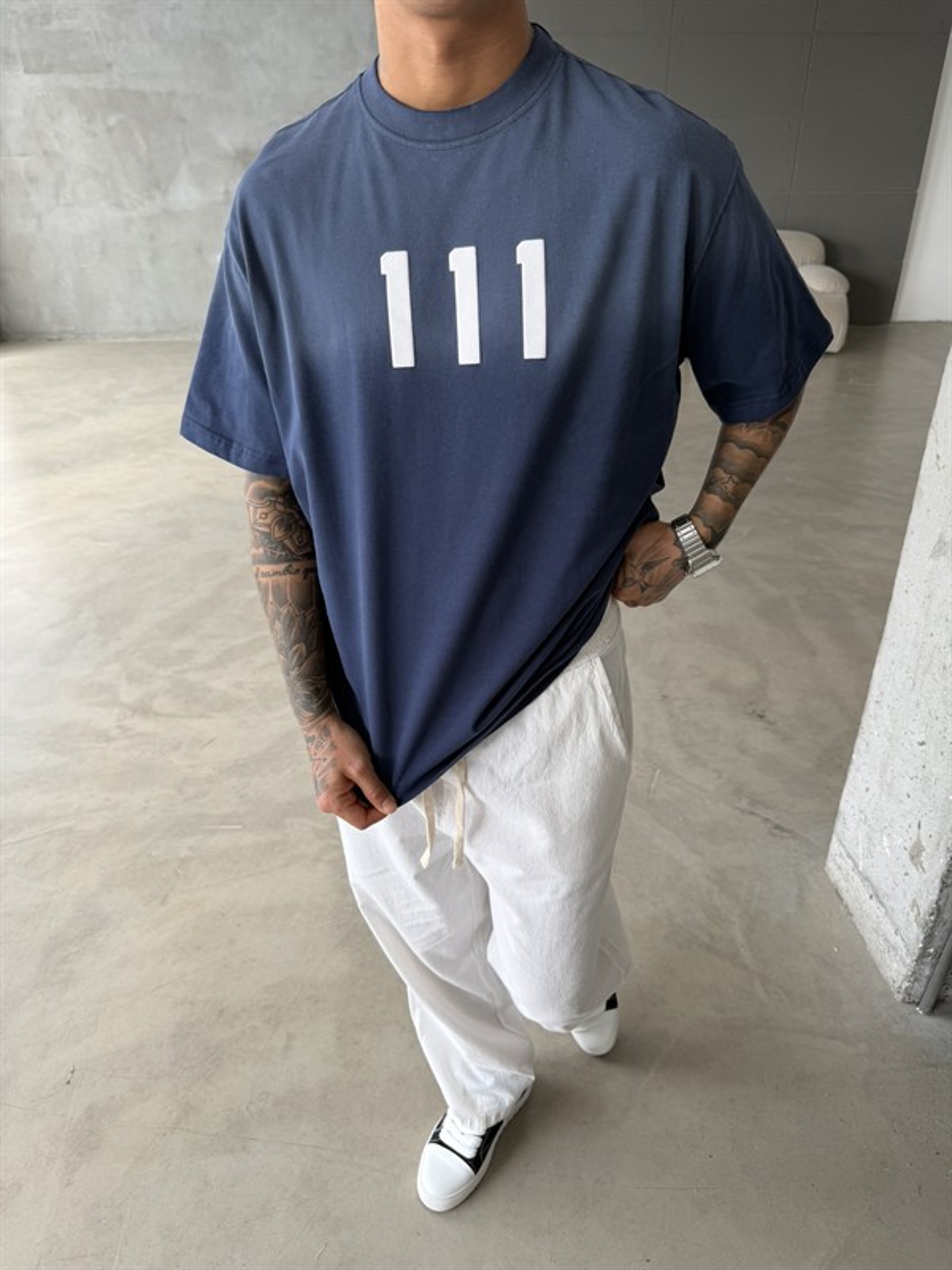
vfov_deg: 71.6
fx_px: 880
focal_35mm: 24
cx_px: 476
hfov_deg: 56.8
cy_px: 635
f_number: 1.78
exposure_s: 1/144
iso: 50
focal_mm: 6.76
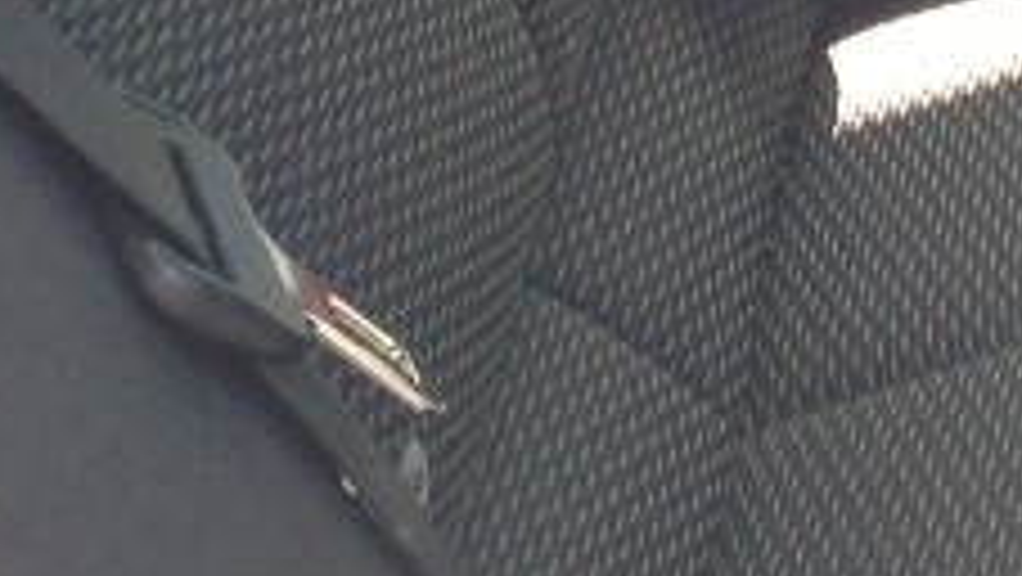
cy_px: -990
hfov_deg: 12.7
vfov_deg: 6.9
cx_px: 1454
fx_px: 4393
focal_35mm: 162
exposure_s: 1/120
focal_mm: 4.13
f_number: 2.4
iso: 64
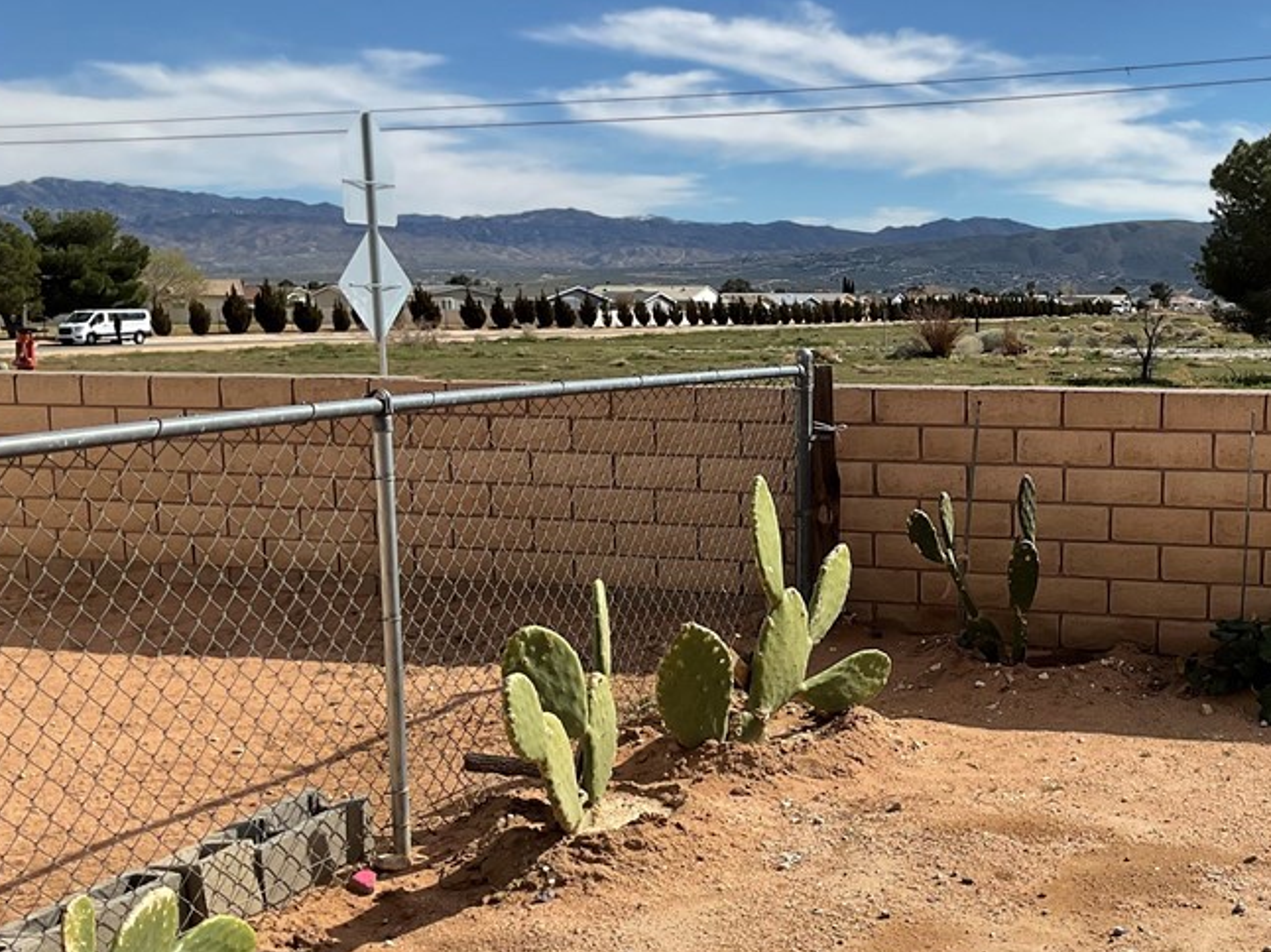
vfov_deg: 31.4
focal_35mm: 46
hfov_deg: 39.9
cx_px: 980
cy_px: 563
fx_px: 1688
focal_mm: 3
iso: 16
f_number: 1.8
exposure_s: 1/2538
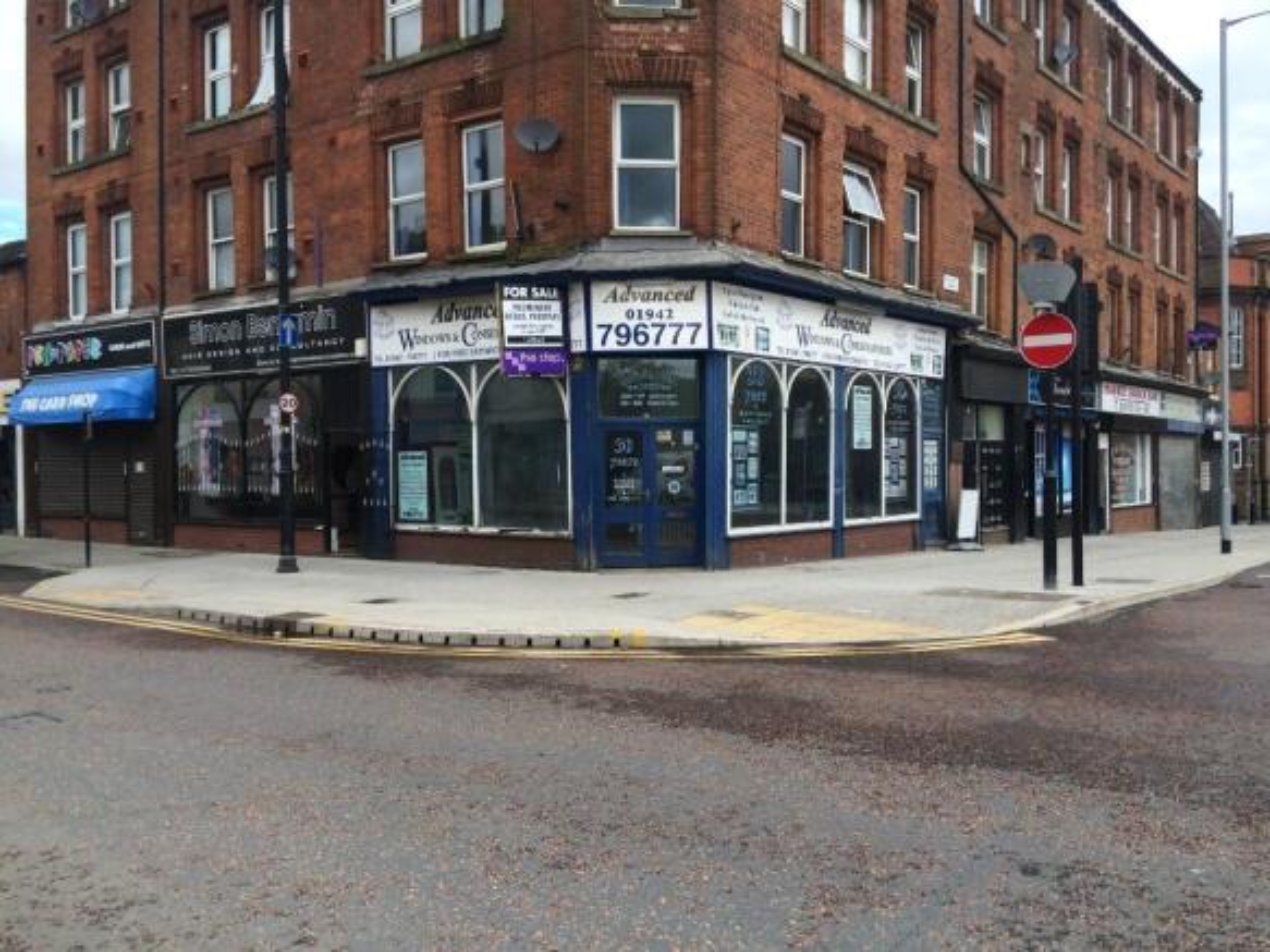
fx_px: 1064
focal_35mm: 29
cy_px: 476
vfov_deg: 48.2
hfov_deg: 61.7
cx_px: 635
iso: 32
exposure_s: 1/805
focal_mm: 4.15
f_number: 2.2
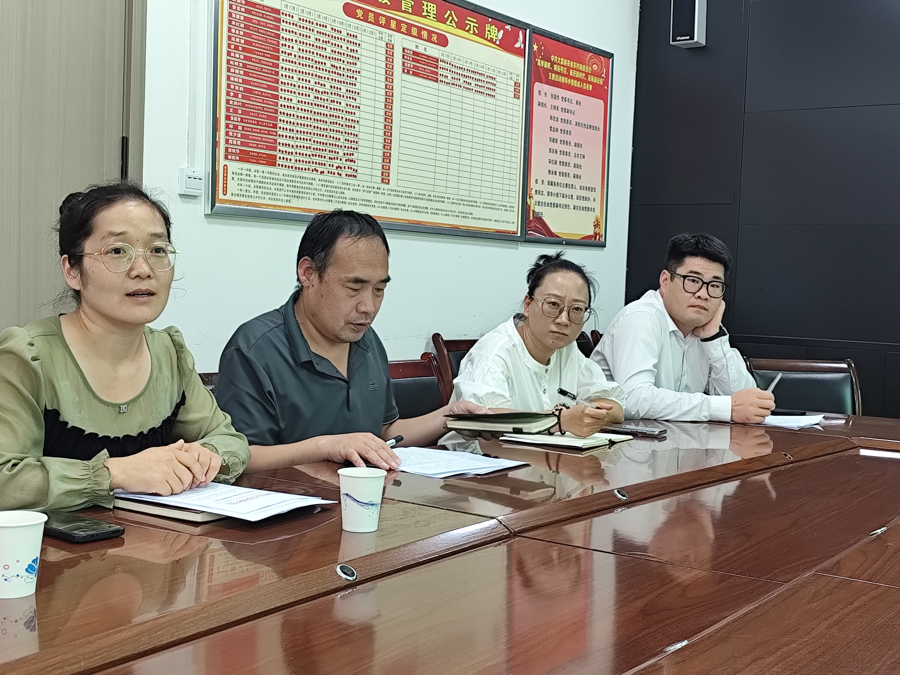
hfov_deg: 42.9
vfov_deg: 32.9
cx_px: 450
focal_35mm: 44
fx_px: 1144
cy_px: 338
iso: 640
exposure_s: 1/100
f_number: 1.65
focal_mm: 6.14
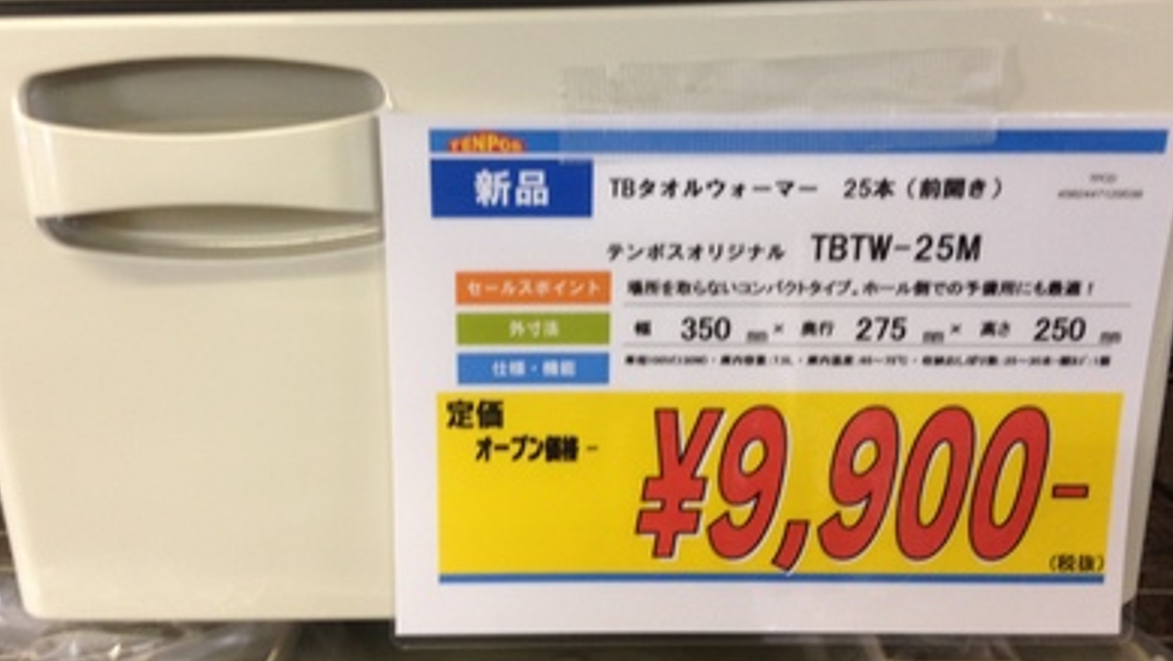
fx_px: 1151
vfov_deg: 32.0
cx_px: 576
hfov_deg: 54.0
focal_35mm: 37
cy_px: 332
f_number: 2.4
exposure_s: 1/20
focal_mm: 4.12
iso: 125
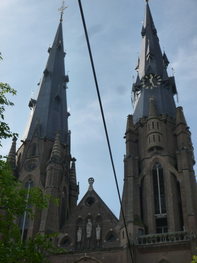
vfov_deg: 32.2
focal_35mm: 60
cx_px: 98
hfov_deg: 24.4
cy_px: 132
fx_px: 455
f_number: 4.3
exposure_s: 1/800
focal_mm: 10.7
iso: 160
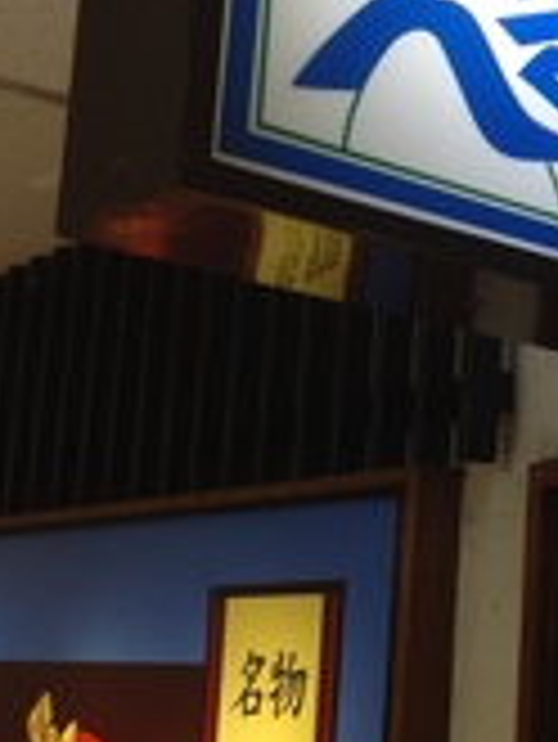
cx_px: 648
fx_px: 1717
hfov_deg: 17.7
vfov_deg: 24.4
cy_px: 409
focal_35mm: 80
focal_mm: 4.12
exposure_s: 1/40
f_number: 2.4
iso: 50
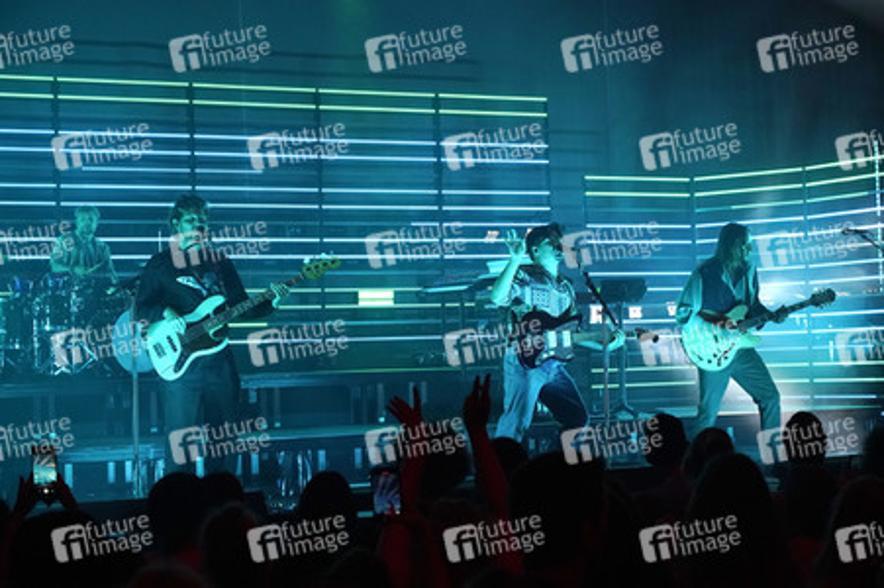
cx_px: 442
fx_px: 1595
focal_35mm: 65
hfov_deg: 31.0
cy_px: 294
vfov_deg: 20.9
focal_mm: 65
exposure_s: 1/250
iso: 3200
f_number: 5.6
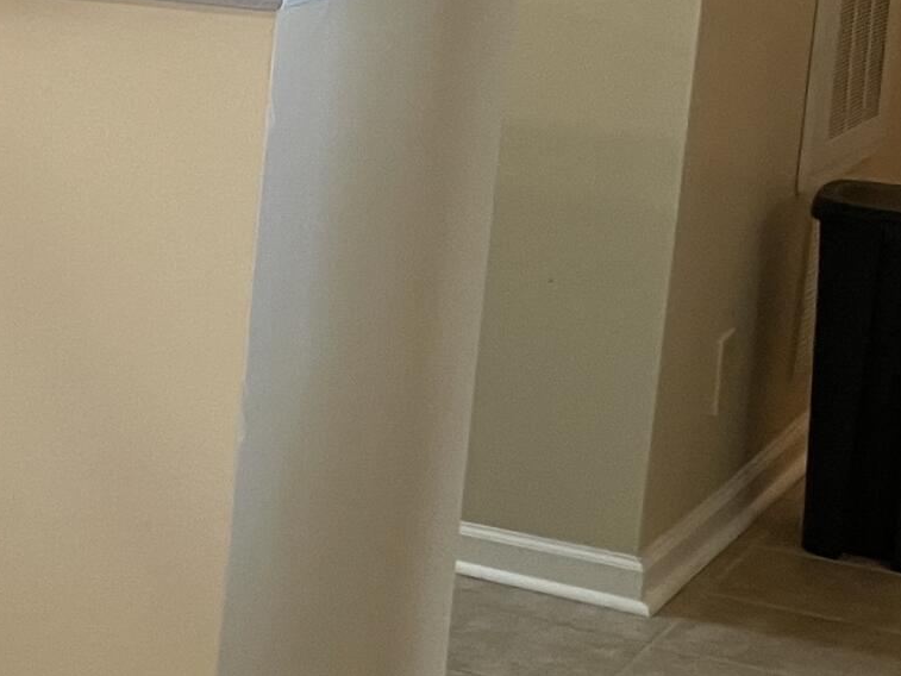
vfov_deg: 14.3
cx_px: -876
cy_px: 133
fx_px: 2681
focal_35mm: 103
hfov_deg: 15.4
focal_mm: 4.2
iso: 80
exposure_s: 1/60
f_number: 1.6
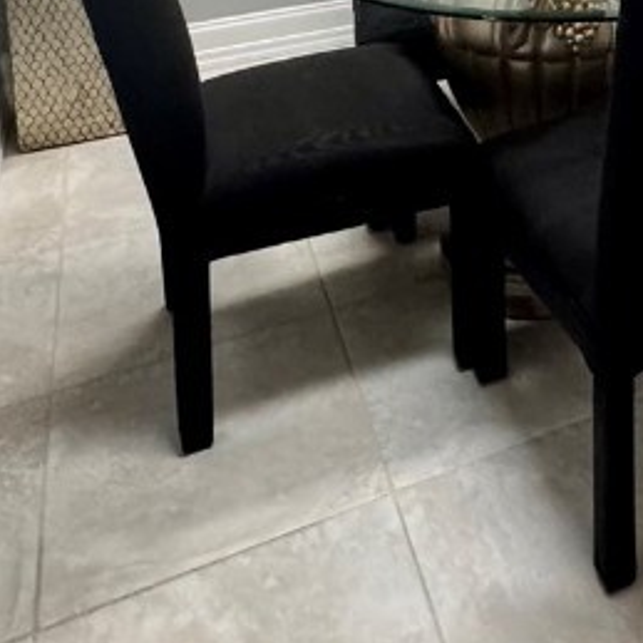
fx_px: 1030
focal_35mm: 49
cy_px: -228
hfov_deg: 32.2
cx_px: 631
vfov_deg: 27.7
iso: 320
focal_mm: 2.22
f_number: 2.2
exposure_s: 1/99
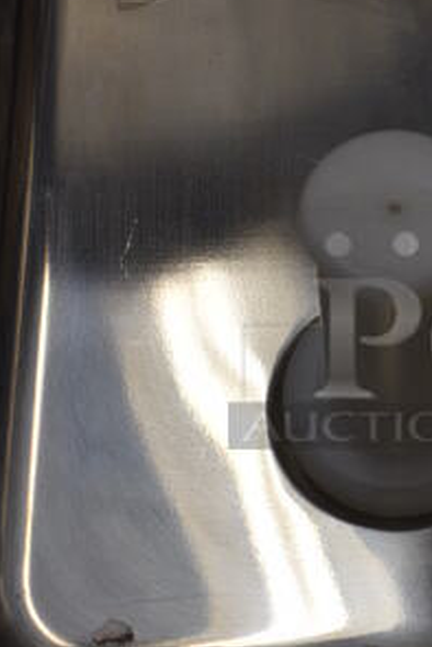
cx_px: 474
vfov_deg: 21.9
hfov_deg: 14.4
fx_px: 1672
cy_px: 334
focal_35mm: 93
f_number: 5
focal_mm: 20
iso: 400
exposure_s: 1/250
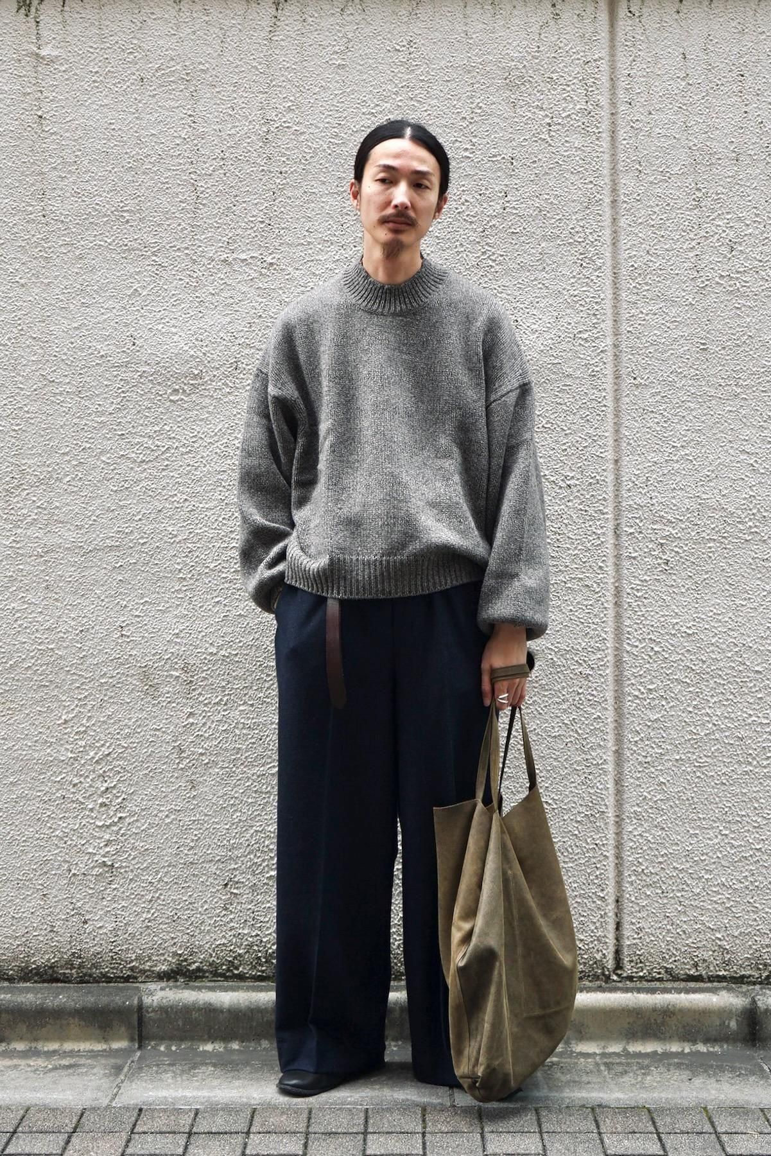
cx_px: 386
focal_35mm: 37
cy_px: 578
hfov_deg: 36.0
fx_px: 1188
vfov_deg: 51.9
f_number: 4
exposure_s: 1/160
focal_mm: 37
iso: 200
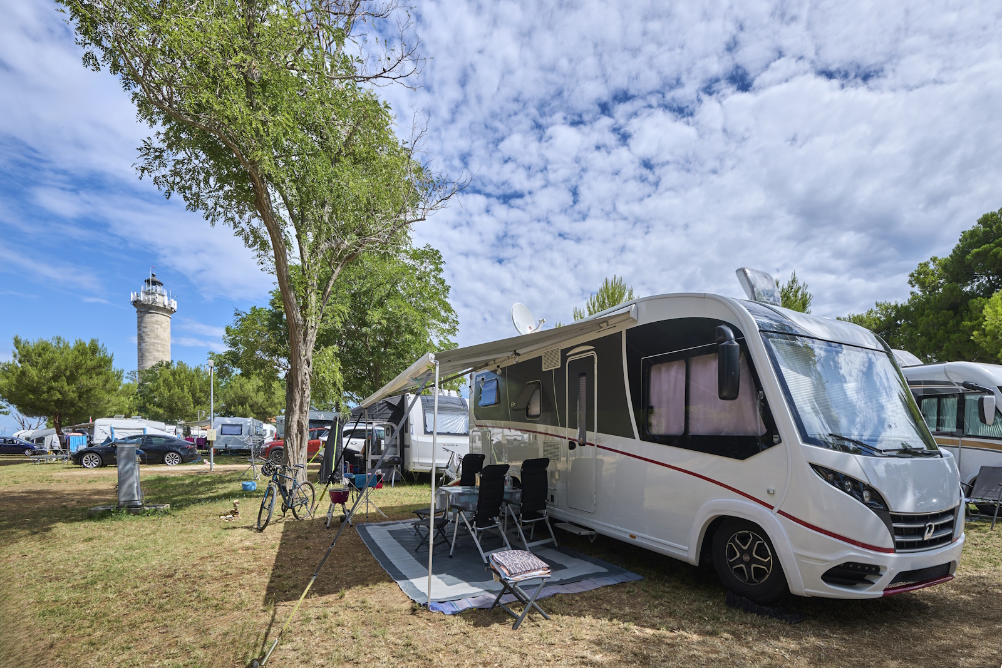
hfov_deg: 104.2
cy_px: 334
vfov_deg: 81.2
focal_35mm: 14
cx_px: 501
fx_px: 390
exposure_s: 1/320
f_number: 7.1
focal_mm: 14
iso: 64
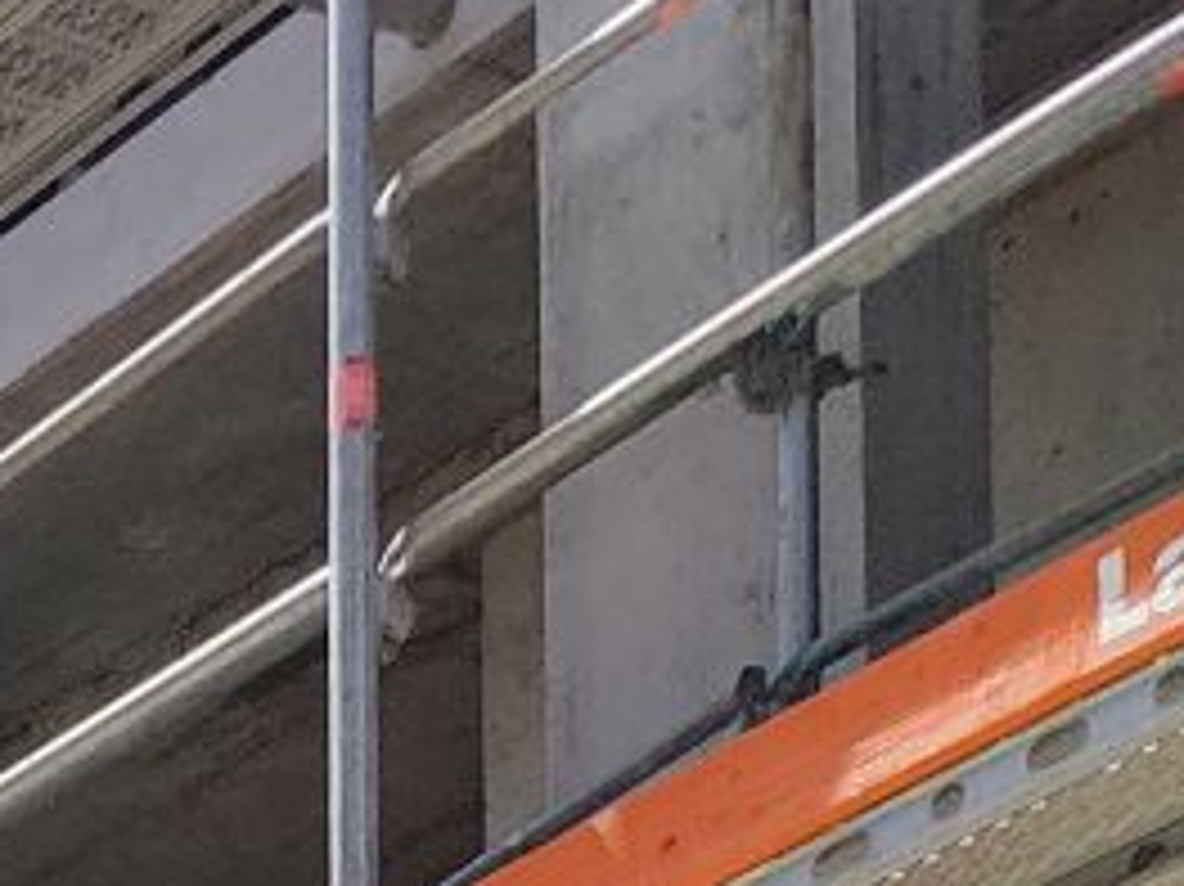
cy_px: 2537
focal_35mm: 140
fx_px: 4786
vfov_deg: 8.9
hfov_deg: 11.4
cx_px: -1778
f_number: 1.8
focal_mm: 6.06
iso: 50
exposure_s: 1/5218
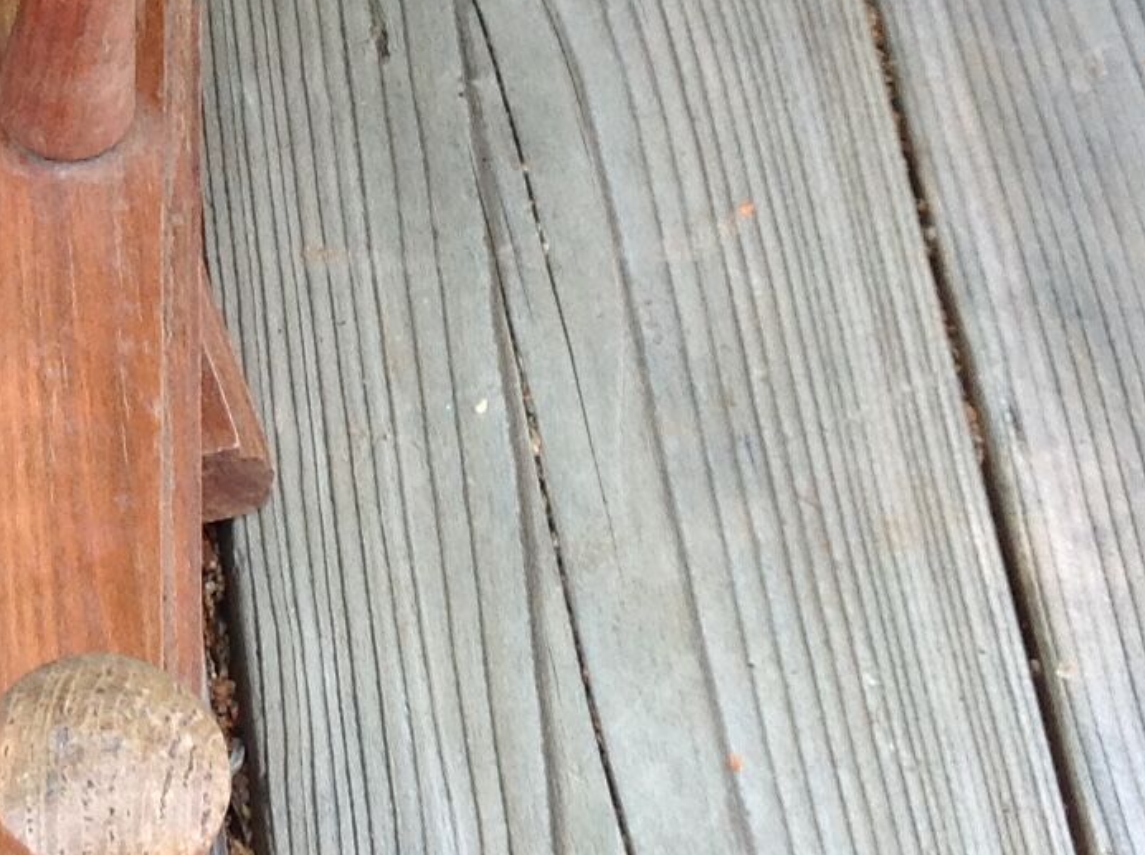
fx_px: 4325
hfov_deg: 14.5
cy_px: 184
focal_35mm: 131
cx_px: -297
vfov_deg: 11.2
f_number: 2.4
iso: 50
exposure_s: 1/150
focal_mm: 4.28
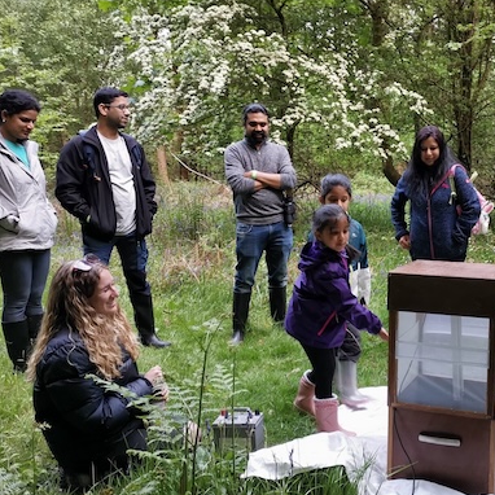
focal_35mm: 40
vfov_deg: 41.8
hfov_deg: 40.3
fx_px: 647
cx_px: 389
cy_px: 266
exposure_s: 1/50
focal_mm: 5.58
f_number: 1.8
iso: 250
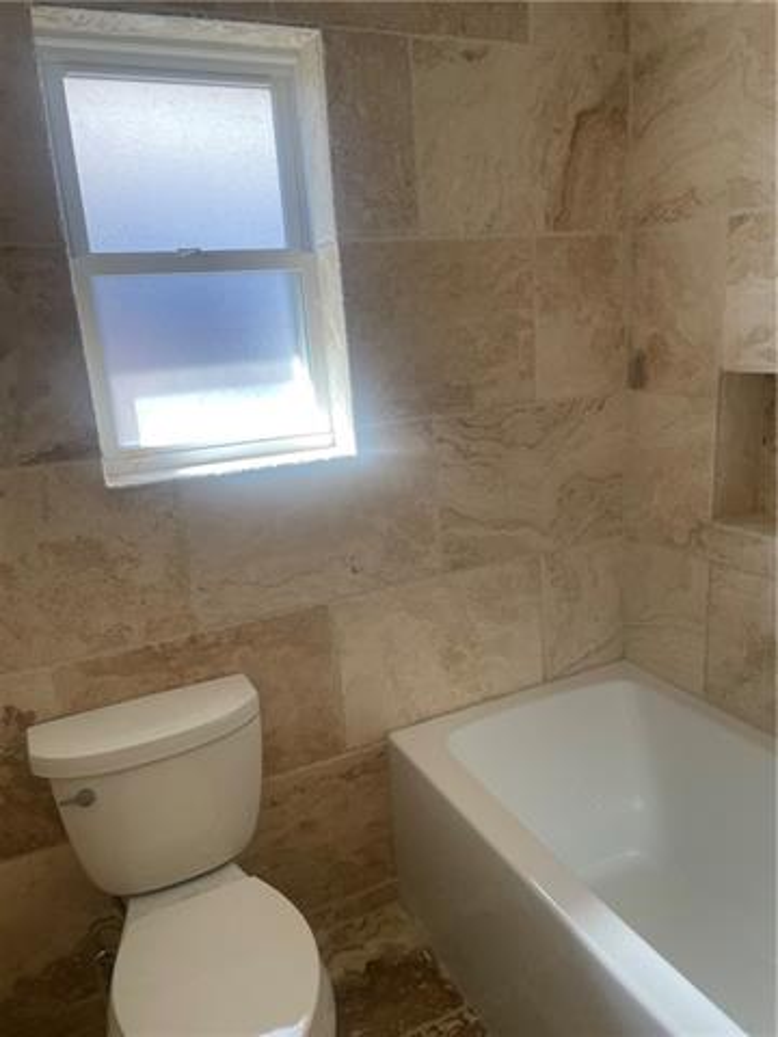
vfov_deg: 67.3
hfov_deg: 53.1
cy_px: 518
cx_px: 389
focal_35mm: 26
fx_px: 779
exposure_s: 1/60
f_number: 1.6
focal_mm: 4.2
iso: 80
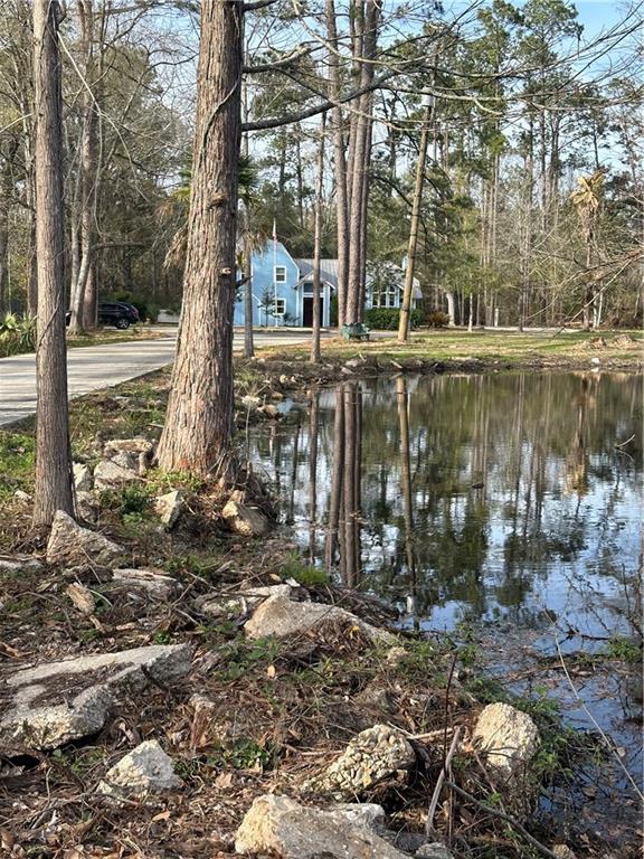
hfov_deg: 30.3
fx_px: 1191
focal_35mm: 48
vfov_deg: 39.7
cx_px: 322
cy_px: 430
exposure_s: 1/944
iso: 64
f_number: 1.78
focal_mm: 6.86
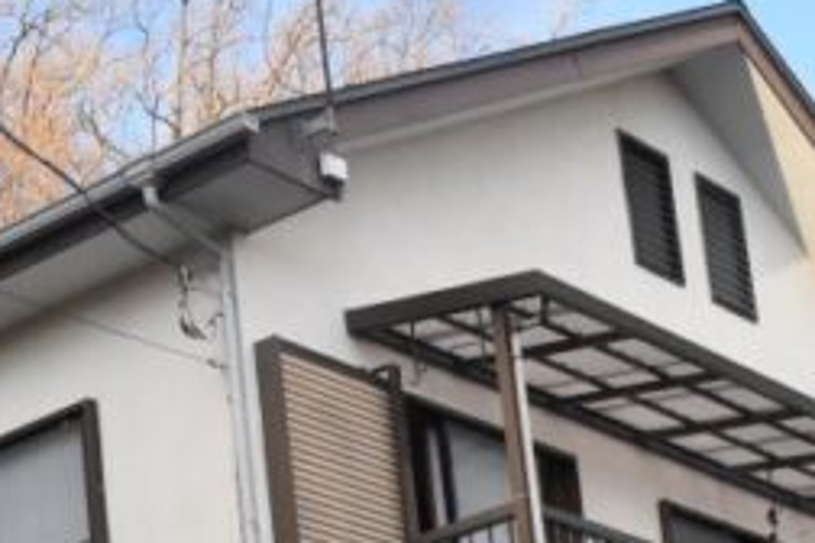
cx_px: 479
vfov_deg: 11.3
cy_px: 824
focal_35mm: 116
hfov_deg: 17.6
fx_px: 2627
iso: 1600
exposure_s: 1/500
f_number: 11
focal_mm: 19
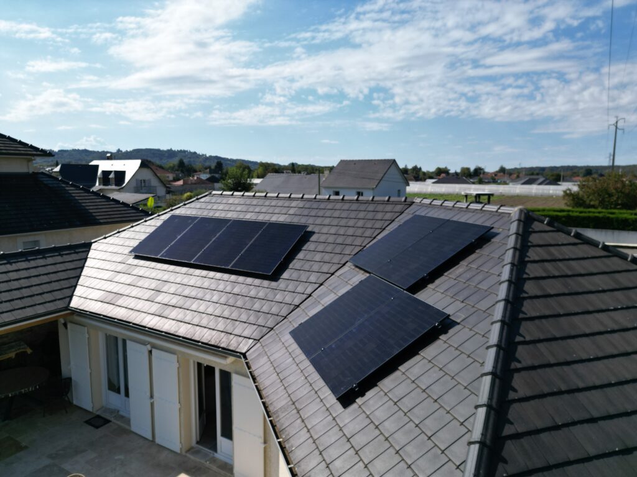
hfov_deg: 71.6
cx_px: 318
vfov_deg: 56.8
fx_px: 442
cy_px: 238
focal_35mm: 24
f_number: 1.7
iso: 110
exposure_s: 1/4000
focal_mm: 6.72
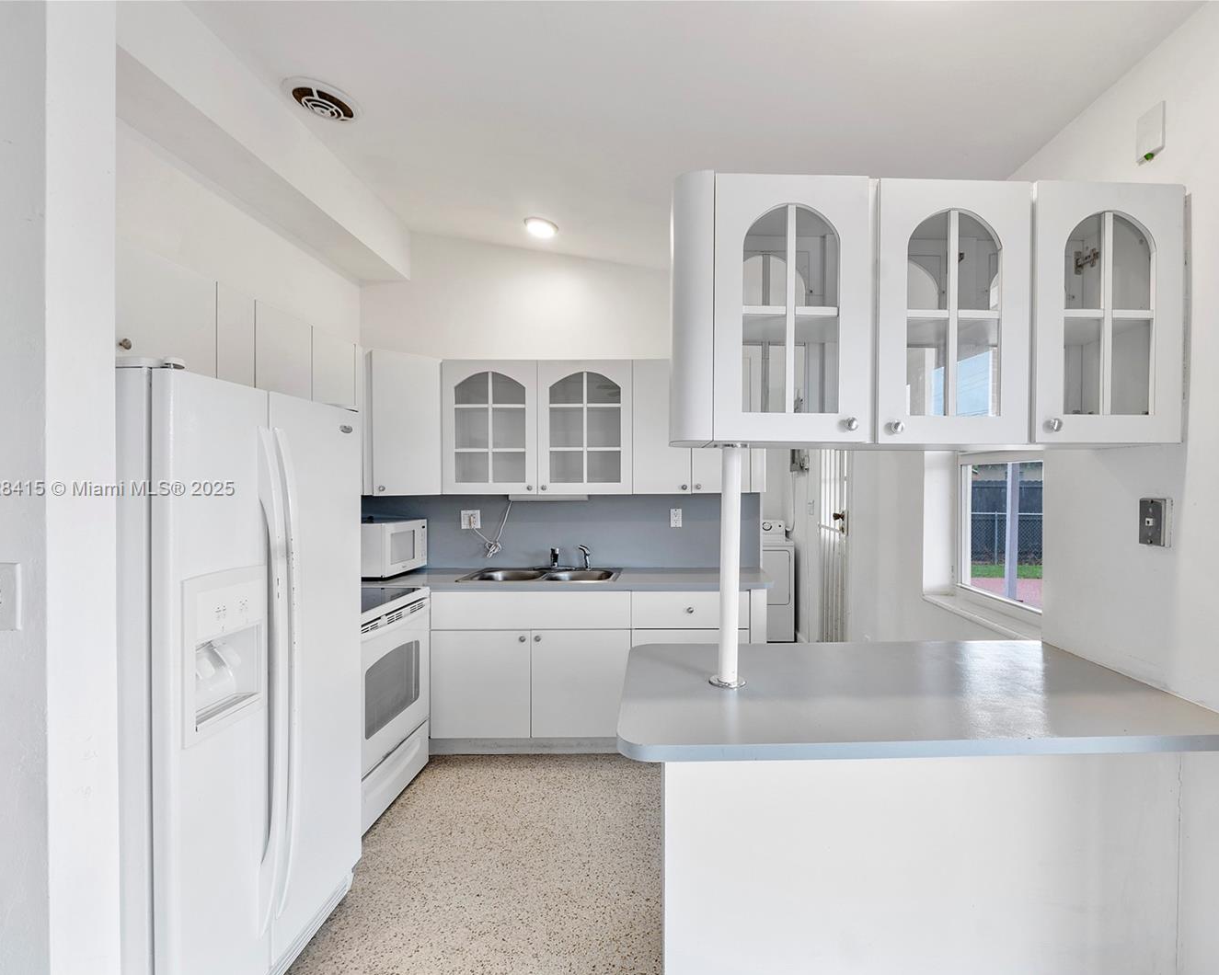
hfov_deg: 89.3
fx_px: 613
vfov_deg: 77.0
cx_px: 675
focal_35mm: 17
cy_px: 489
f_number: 11
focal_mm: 10
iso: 160
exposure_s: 1/4
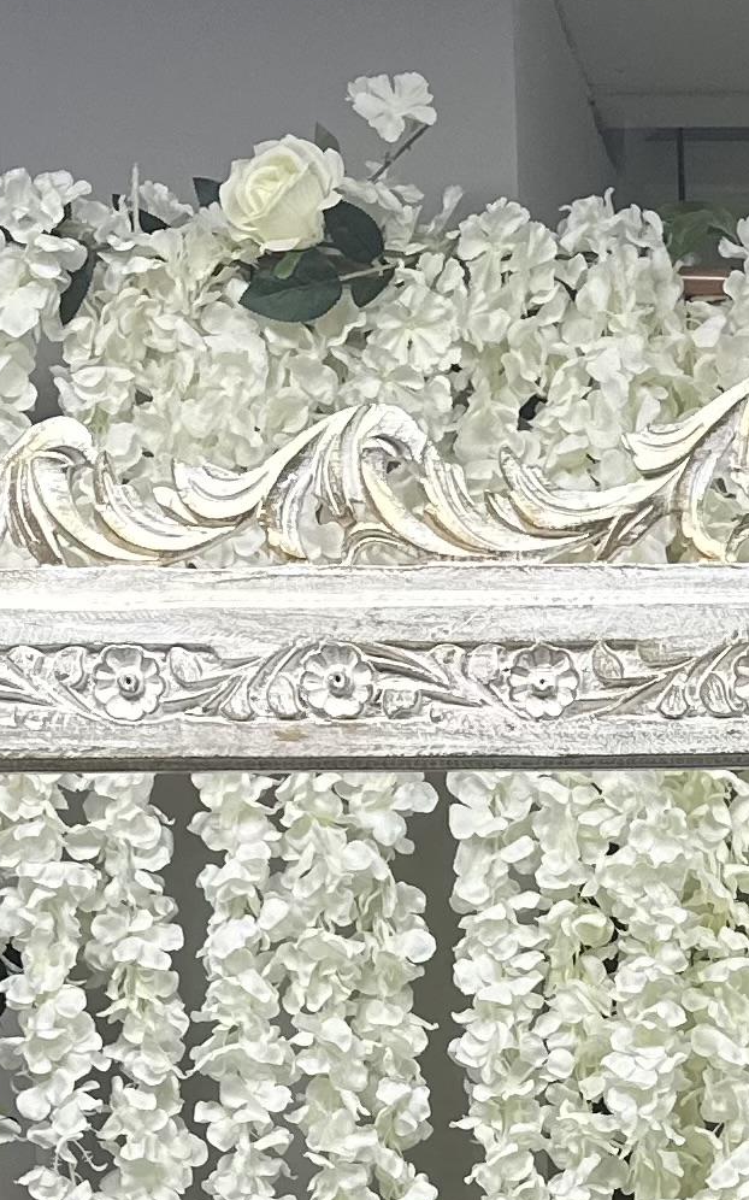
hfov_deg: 12.4
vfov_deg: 18.2
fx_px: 3366
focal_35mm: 103
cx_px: 857
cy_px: 1755
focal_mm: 6.86
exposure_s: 1/100
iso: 64
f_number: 1.78
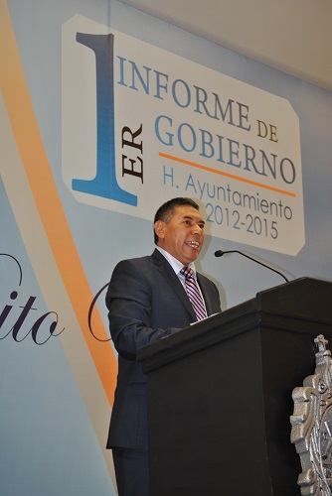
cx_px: 166
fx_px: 1140
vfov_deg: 24.6
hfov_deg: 16.6
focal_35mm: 82
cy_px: 248
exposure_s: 1/60
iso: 200
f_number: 4
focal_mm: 55
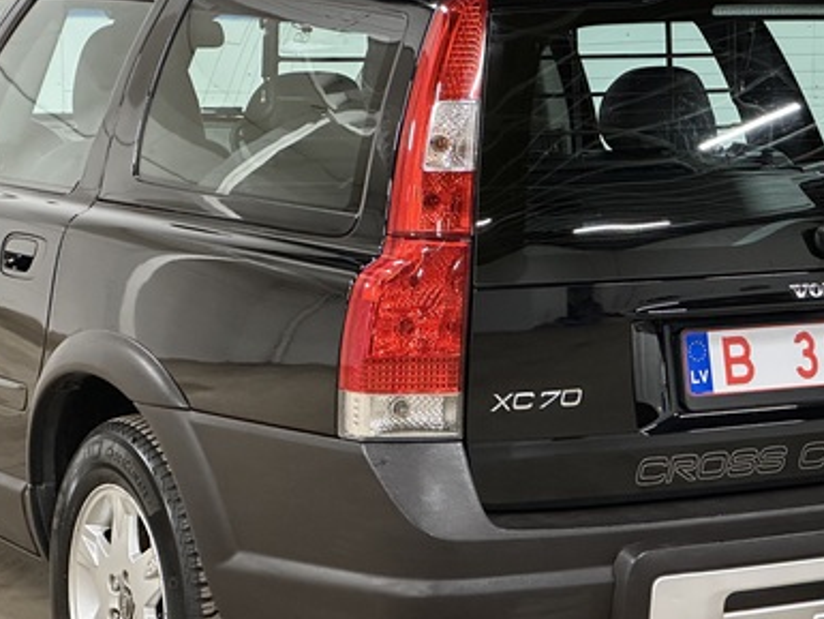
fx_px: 2857
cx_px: 614
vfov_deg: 12.4
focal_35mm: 120
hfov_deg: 16.3
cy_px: 347
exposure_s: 1/34
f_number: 2.8
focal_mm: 9
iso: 640
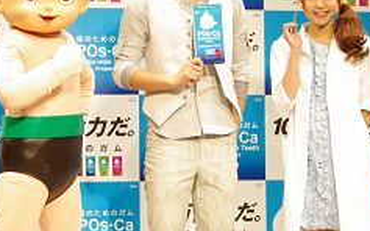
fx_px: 1462
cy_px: 131
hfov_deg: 14.4
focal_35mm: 145
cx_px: 167
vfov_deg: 9.0
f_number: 4.5
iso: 800
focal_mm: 50
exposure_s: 1/90
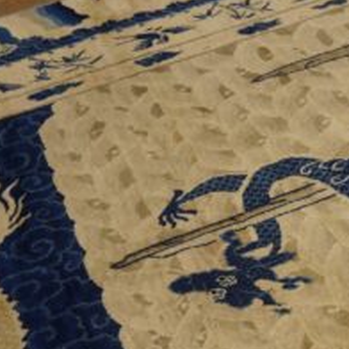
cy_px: 318
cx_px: 440
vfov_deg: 21.7
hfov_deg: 20.5
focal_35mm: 78
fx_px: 890
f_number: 4
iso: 500
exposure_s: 1/60
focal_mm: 20
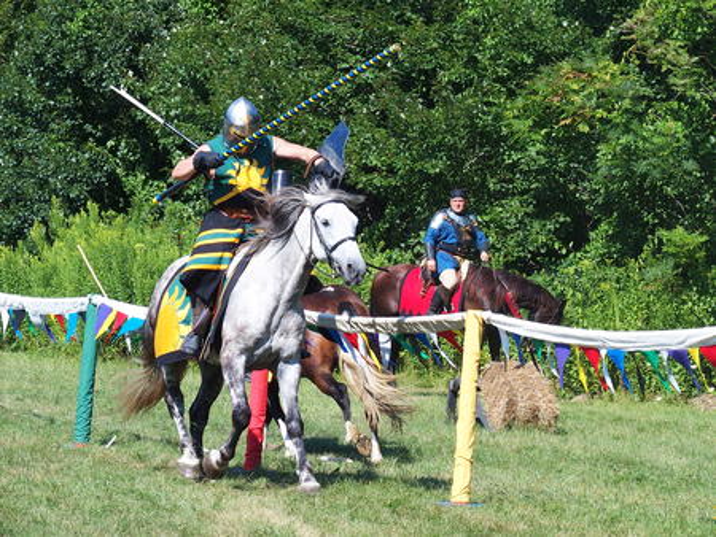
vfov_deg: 9.9
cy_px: 268
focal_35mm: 150
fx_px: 3104
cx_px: 358
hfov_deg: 13.2
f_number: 3.5
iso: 100
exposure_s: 1/800
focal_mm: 31.8
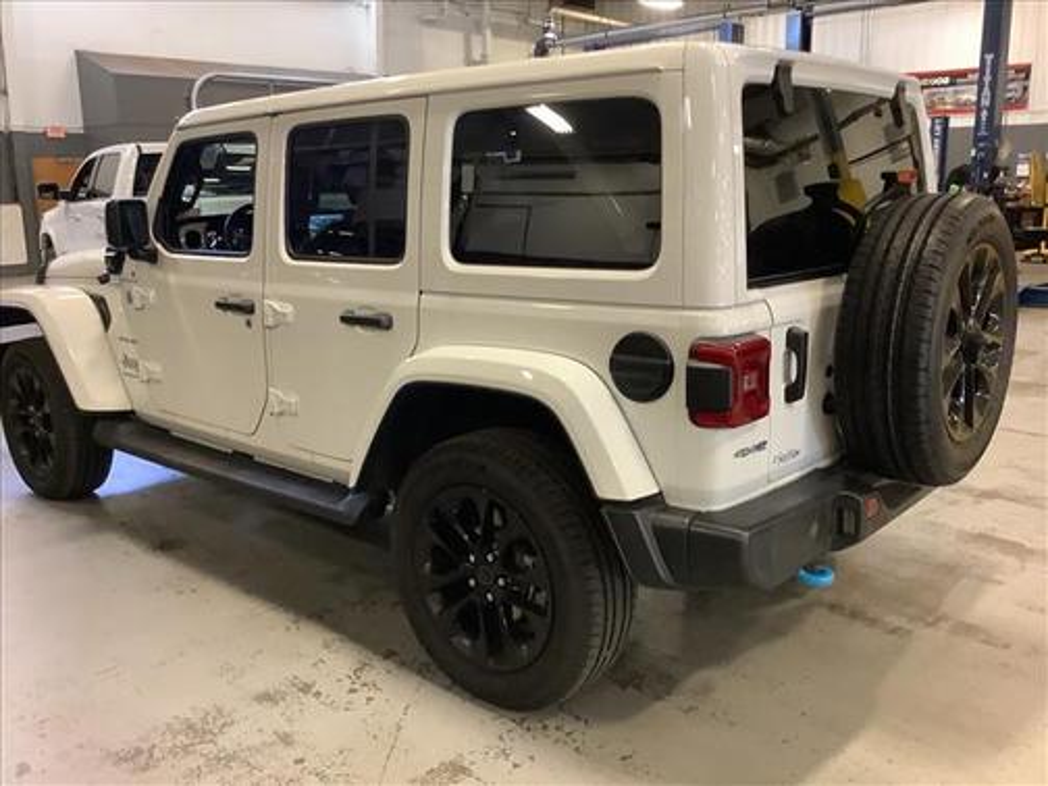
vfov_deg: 45.4
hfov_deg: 58.4
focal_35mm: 31
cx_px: 524
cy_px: 393
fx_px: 939
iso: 320
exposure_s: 1/40
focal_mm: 3.3
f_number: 2.4
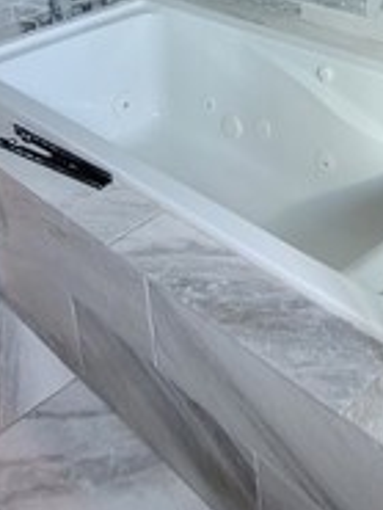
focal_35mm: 45
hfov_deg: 32.1
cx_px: 240
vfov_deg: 37.0
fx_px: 663
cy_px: -17
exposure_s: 1/30
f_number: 2.2
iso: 500
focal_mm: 2.2
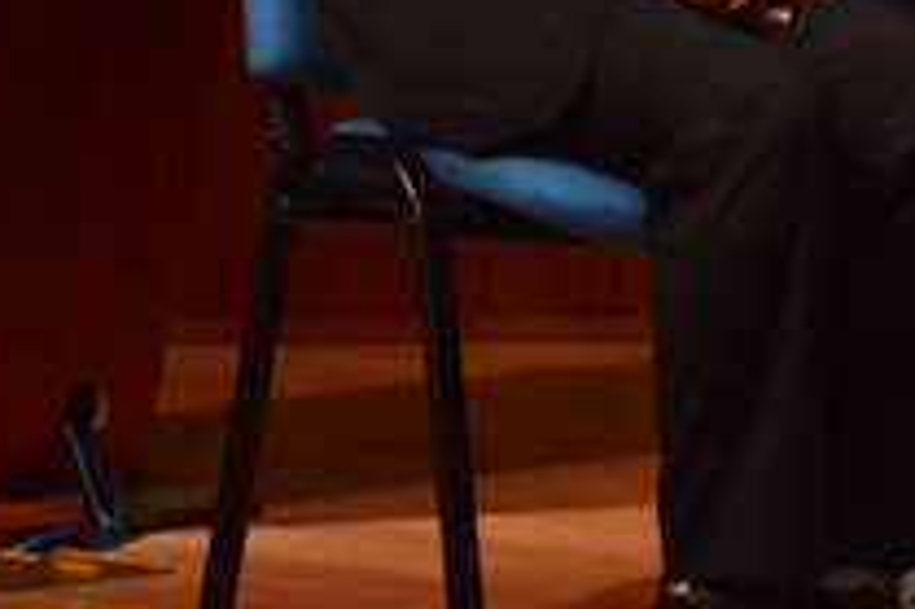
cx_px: 1270
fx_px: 9320
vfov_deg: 3.7
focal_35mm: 367
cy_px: -215
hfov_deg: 5.6
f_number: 5.3
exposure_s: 1/50
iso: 3200
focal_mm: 80
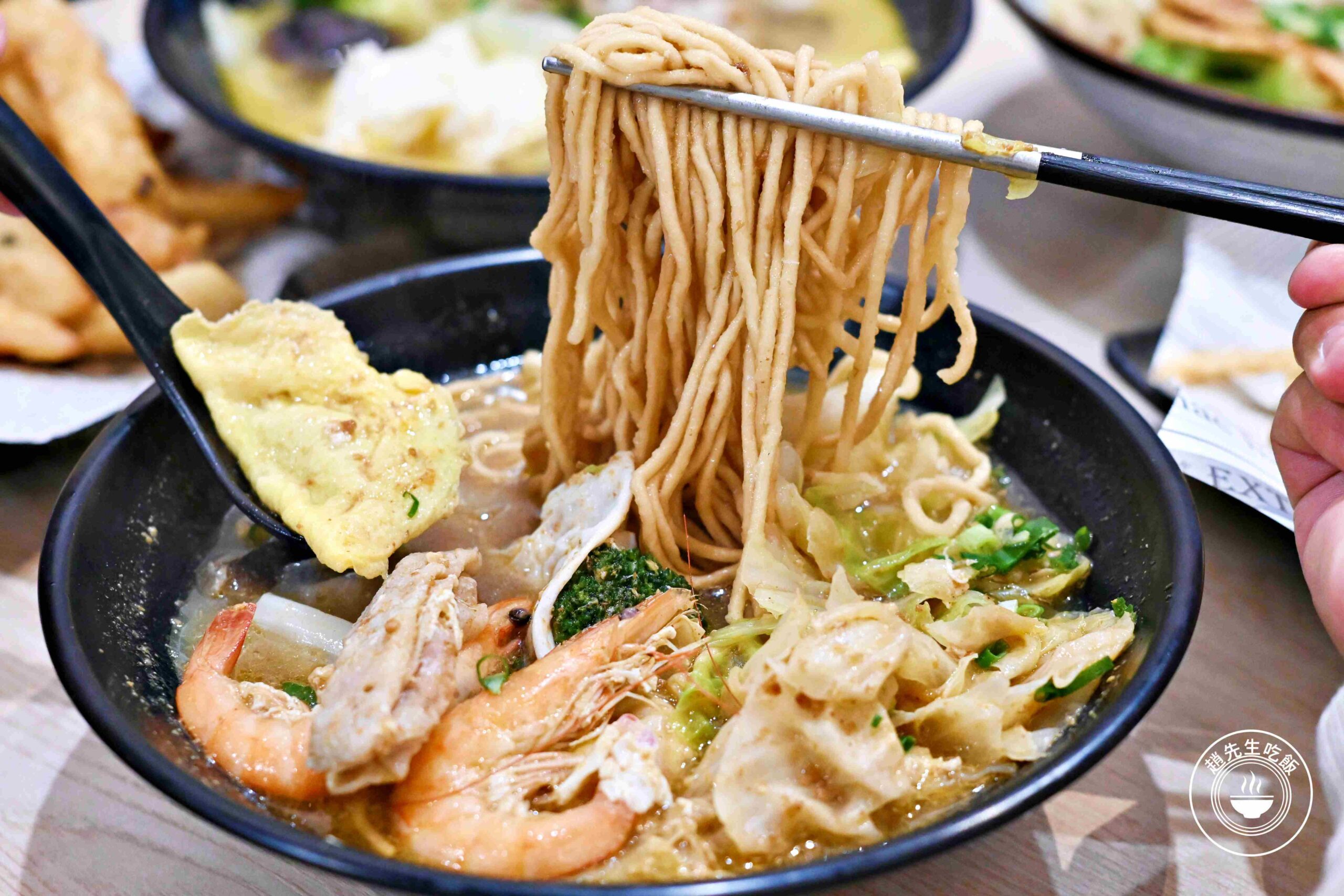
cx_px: 672
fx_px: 2800
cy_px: 448
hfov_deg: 27.0
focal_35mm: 75
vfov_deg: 18.2
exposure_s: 1/160
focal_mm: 50
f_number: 3.2
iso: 2800
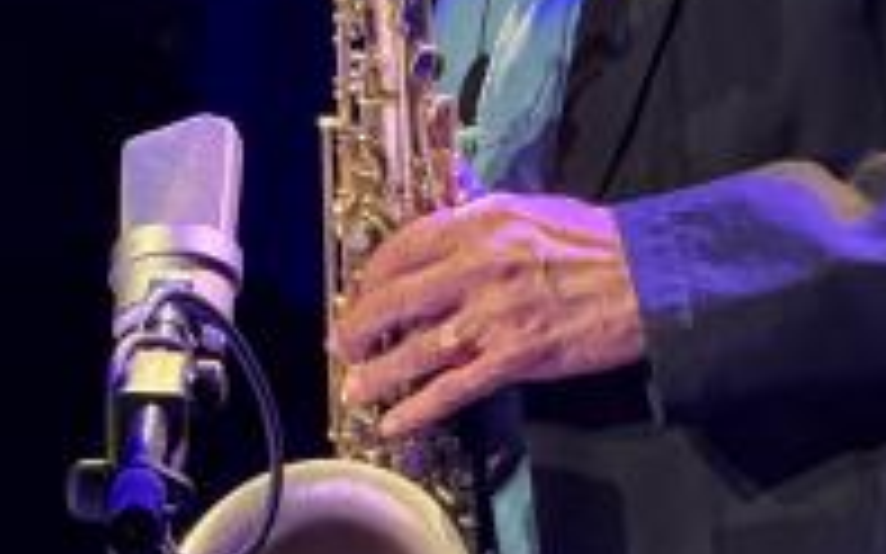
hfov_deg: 7.2
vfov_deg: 4.5
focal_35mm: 290
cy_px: -29
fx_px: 7000
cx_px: 931
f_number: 2.8
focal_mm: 15.66
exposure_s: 1/30
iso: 1600
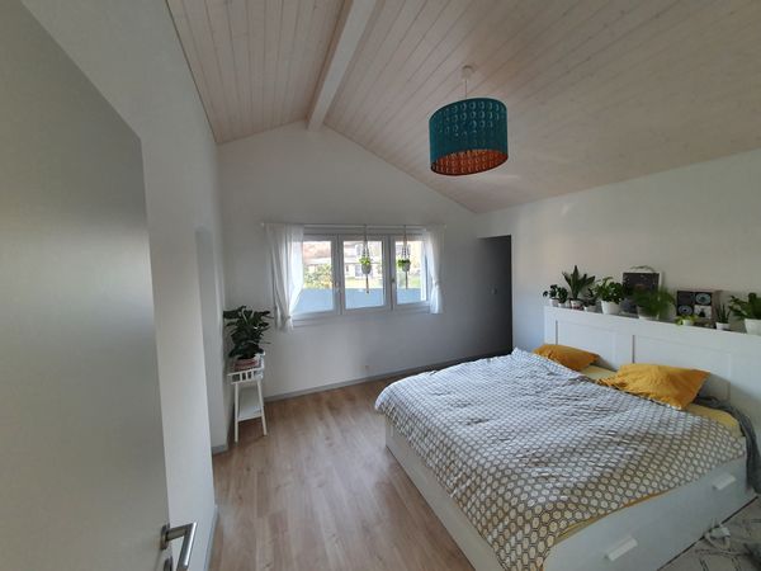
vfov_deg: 89.9
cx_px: 380
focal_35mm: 13
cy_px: 286
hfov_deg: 106.2
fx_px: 286
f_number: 2.2
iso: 200
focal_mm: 1.8
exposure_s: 1/50
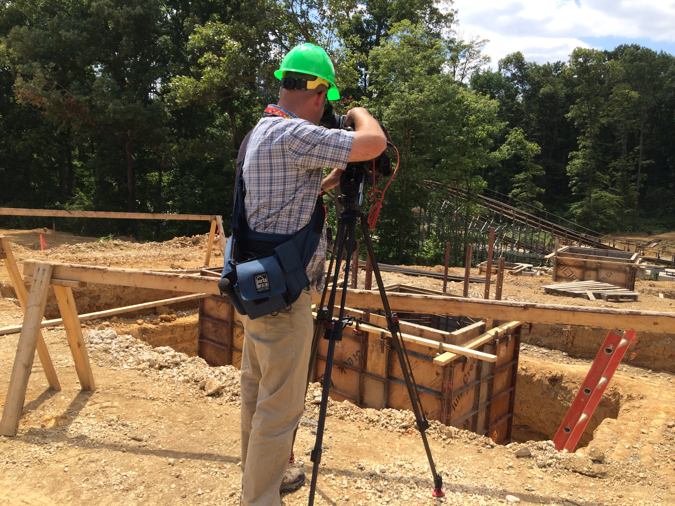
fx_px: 585
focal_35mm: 30
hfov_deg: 60.0
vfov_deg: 46.8
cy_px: 253
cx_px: 338
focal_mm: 4.12
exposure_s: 1/1580
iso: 32
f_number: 2.2
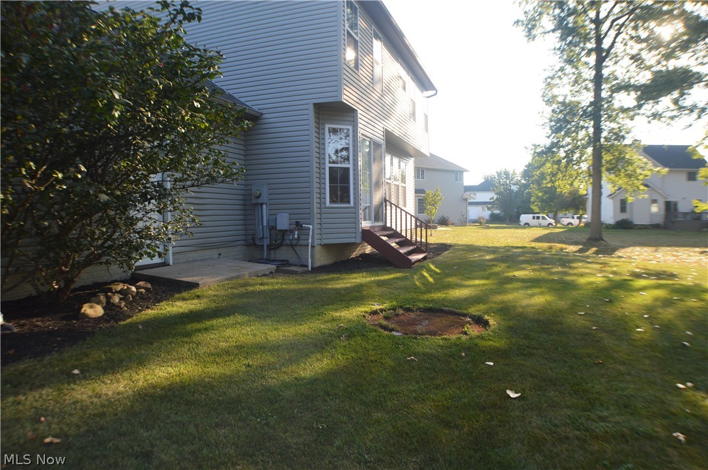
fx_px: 589
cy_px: 235
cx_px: 354
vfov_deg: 43.5
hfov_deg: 62.0
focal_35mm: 30
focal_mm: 20
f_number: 5.6
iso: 110
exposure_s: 1/125
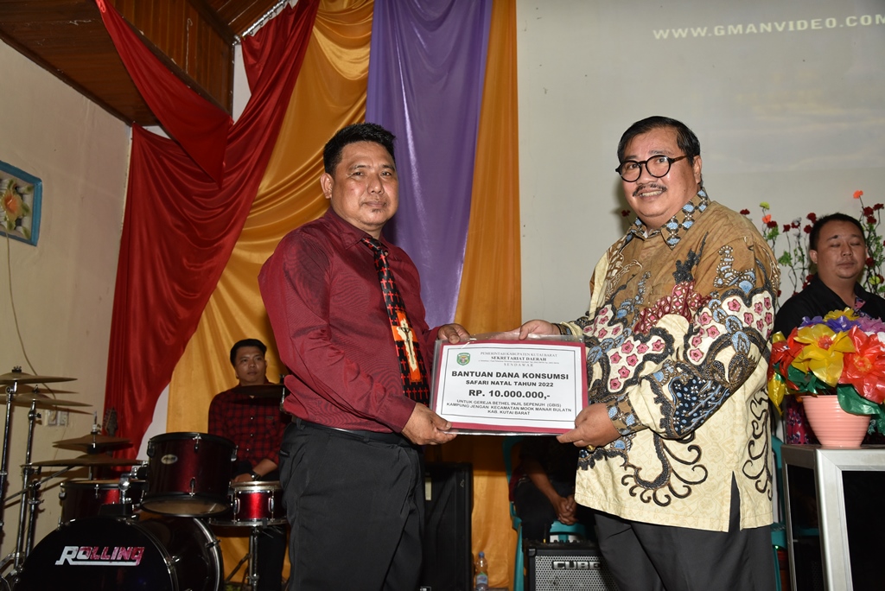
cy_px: 296
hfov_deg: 60.3
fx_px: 762
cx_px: 442
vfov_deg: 42.4
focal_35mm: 31
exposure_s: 1/60
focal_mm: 31
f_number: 6.3
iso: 500
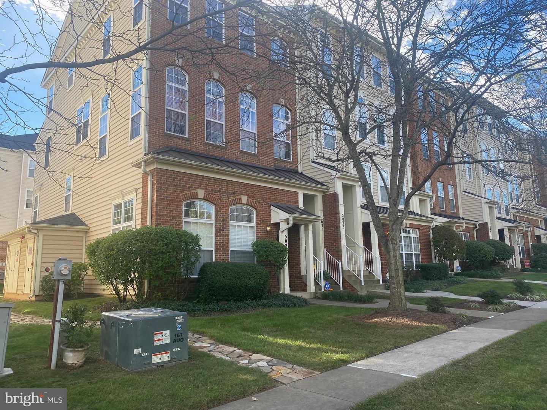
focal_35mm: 26
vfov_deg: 53.1
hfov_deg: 67.3
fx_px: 411
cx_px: 274
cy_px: 205
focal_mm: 4.25
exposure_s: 1/654
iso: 32
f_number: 1.8
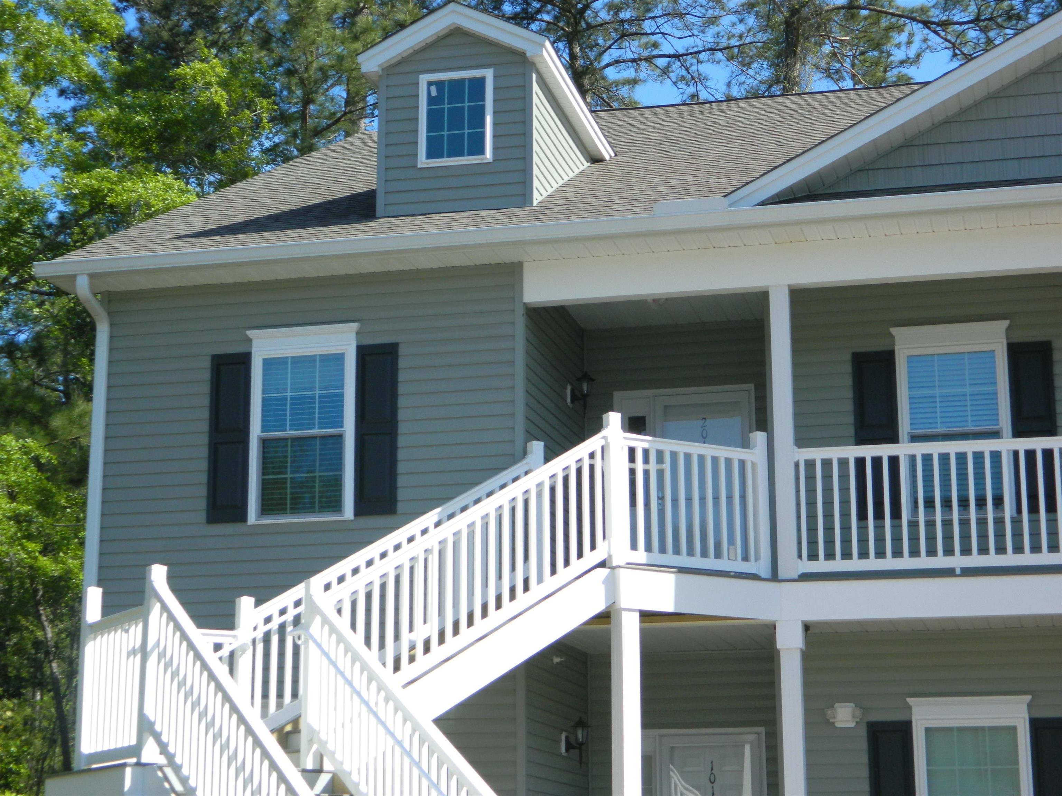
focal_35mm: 70
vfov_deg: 21.0
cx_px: 531
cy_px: 398
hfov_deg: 27.8
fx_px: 2148
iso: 110
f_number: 4
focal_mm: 12.6
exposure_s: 1/500
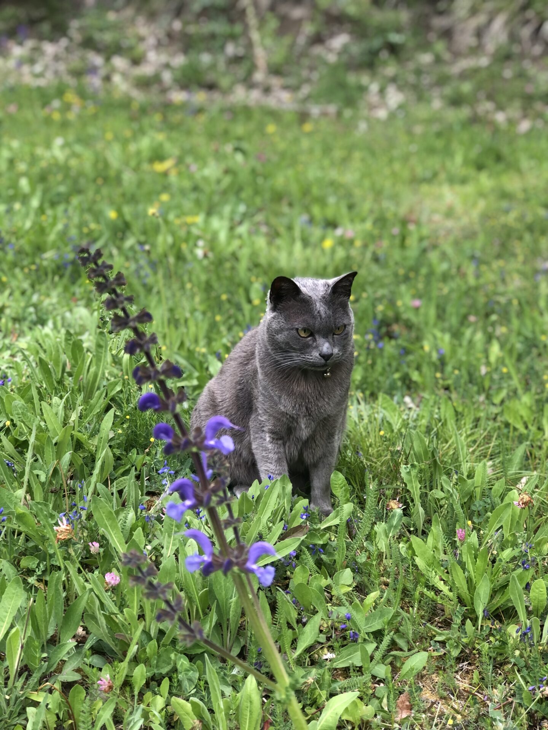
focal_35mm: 57
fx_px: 1203
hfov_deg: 25.7
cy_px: 365
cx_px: 274
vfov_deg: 33.8
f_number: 2.8
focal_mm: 6.6
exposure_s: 1/120
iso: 25
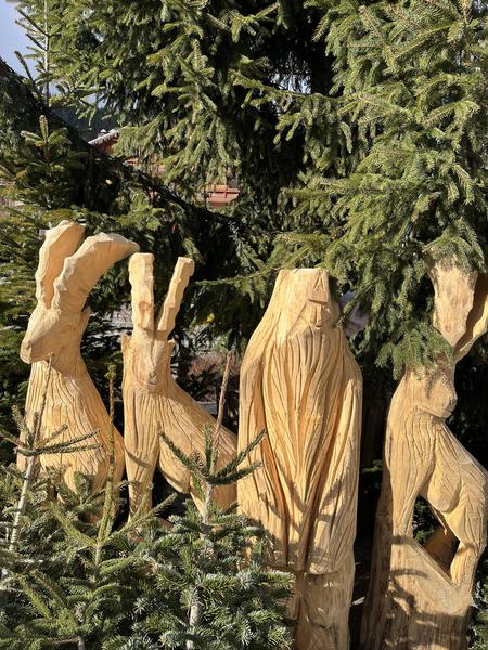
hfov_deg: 53.1
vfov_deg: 67.3
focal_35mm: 26
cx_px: 244
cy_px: 325
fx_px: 489
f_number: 1.6
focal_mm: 5.1
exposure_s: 1/2137
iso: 50
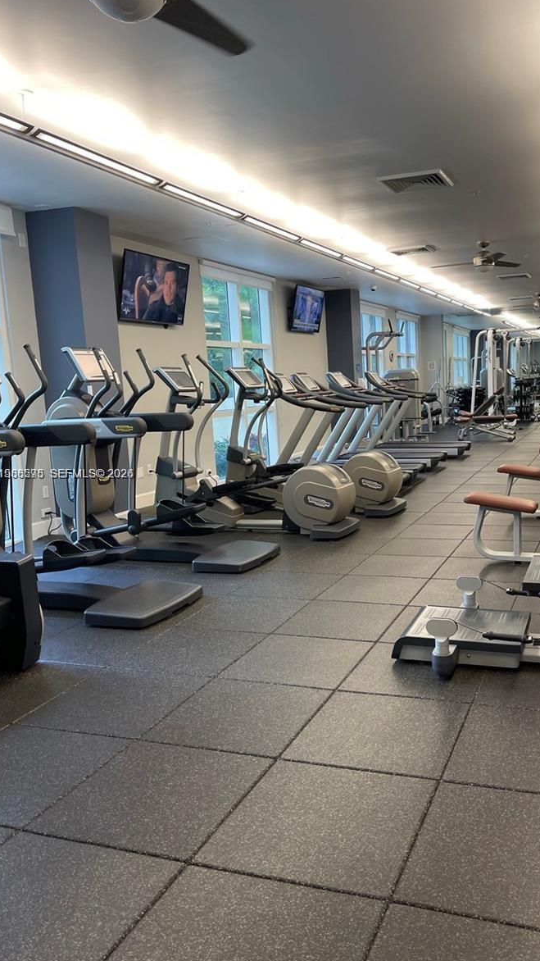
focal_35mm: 29
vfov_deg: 66.1
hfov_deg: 39.8
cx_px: 351
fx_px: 738
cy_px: 475
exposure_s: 1/60
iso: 64
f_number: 1.6
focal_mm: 5.1
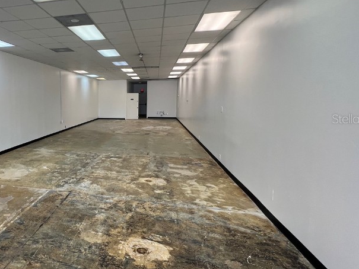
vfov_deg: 60.9
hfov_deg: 70.6
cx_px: 84
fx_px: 228
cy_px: 119
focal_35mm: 22
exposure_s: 1/120
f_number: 1.8
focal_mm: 1.57
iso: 50
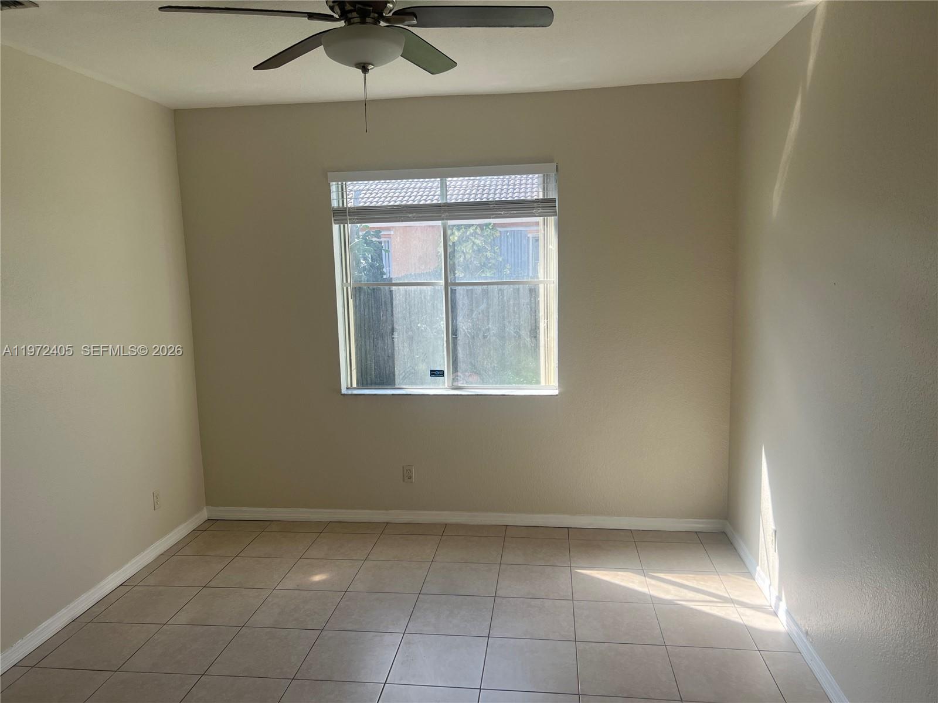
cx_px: 469
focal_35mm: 26
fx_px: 705
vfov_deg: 53.1
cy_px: 352
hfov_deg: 67.3
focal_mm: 5.7
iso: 50
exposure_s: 1/639
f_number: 1.5
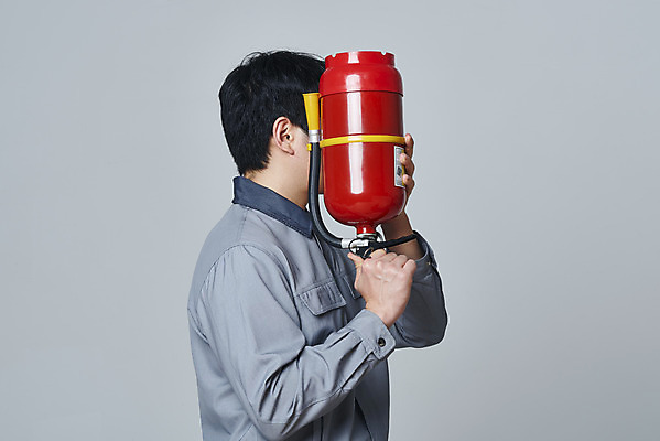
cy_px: 220
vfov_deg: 13.1
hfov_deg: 19.4
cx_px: 330
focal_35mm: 105
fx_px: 1926
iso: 100
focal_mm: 105
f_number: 18
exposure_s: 1/125
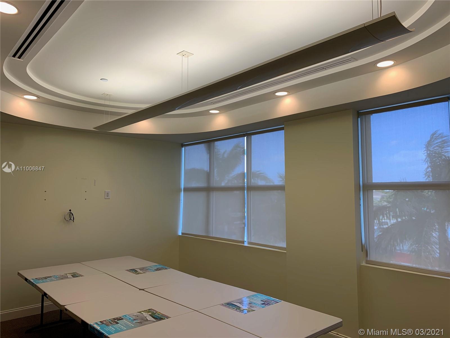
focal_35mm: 26
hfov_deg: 67.3
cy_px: 169
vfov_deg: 53.1
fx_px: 338
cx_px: 225
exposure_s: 1/128
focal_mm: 4.25
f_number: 1.8
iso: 25
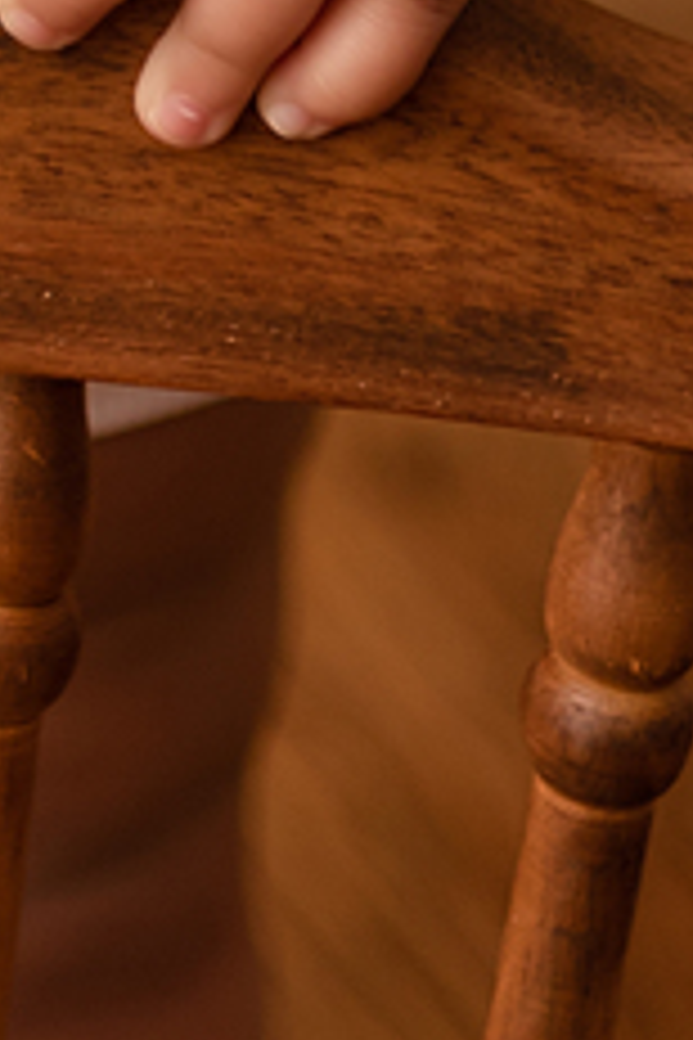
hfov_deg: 5.0
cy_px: -1747
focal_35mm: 273
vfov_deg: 7.0
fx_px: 7882
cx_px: -580
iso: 100
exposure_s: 1/200
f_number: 1.4
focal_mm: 35
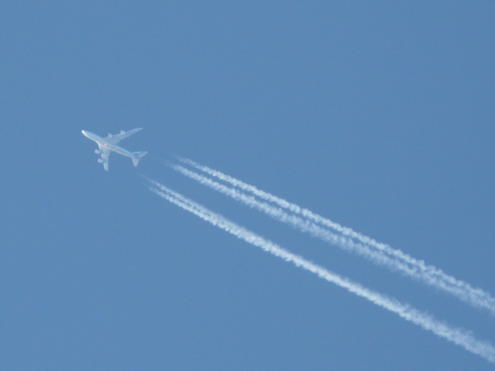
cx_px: 248
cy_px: 186
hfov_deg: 3.9
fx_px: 7207
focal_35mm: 504
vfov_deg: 3.0
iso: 100
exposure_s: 1/250
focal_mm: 82.8
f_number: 5
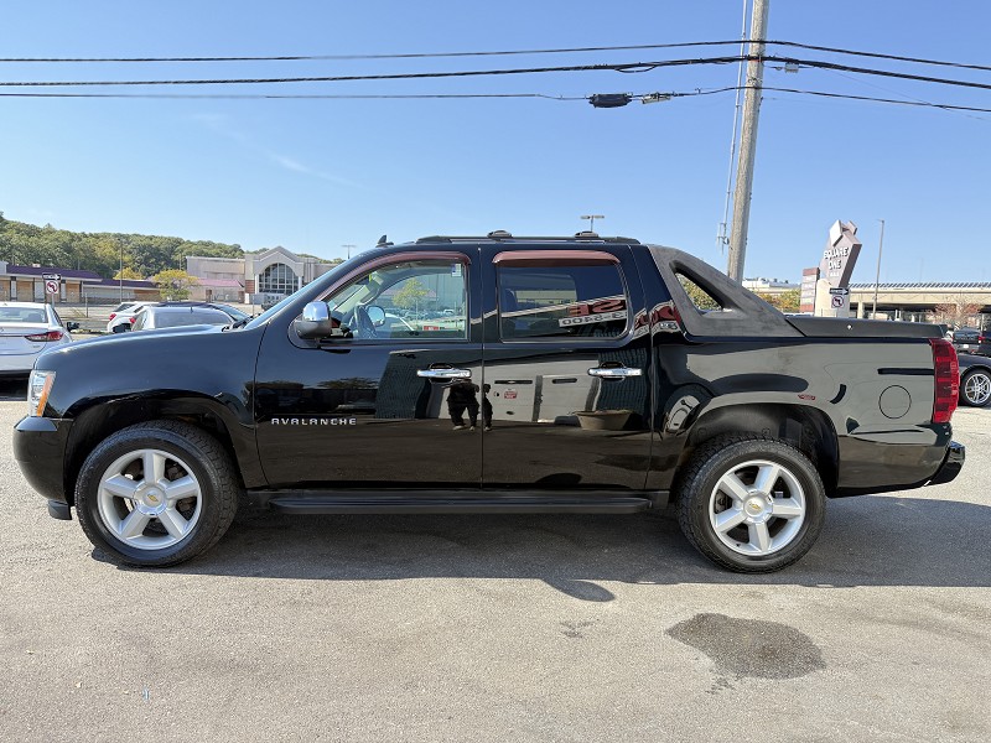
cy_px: 372
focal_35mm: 24
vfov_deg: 56.8
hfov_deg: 71.6
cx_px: 496
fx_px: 687
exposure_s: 1/598
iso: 100
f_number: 1.78
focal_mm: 6.76
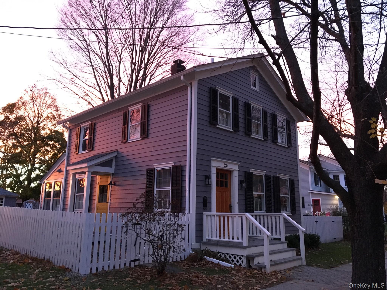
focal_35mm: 29
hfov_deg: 61.7
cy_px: 145
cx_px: 194
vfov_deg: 48.2
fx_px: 324
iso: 250
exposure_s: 1/15
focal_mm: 4.15
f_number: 2.2
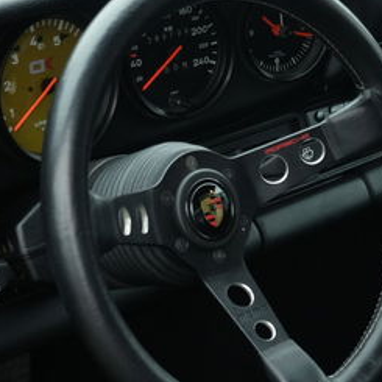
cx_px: 416
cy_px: 390
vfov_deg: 11.3
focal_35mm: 153
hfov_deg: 11.3
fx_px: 1910
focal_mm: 28.9
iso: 500
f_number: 3.2
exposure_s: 1/60
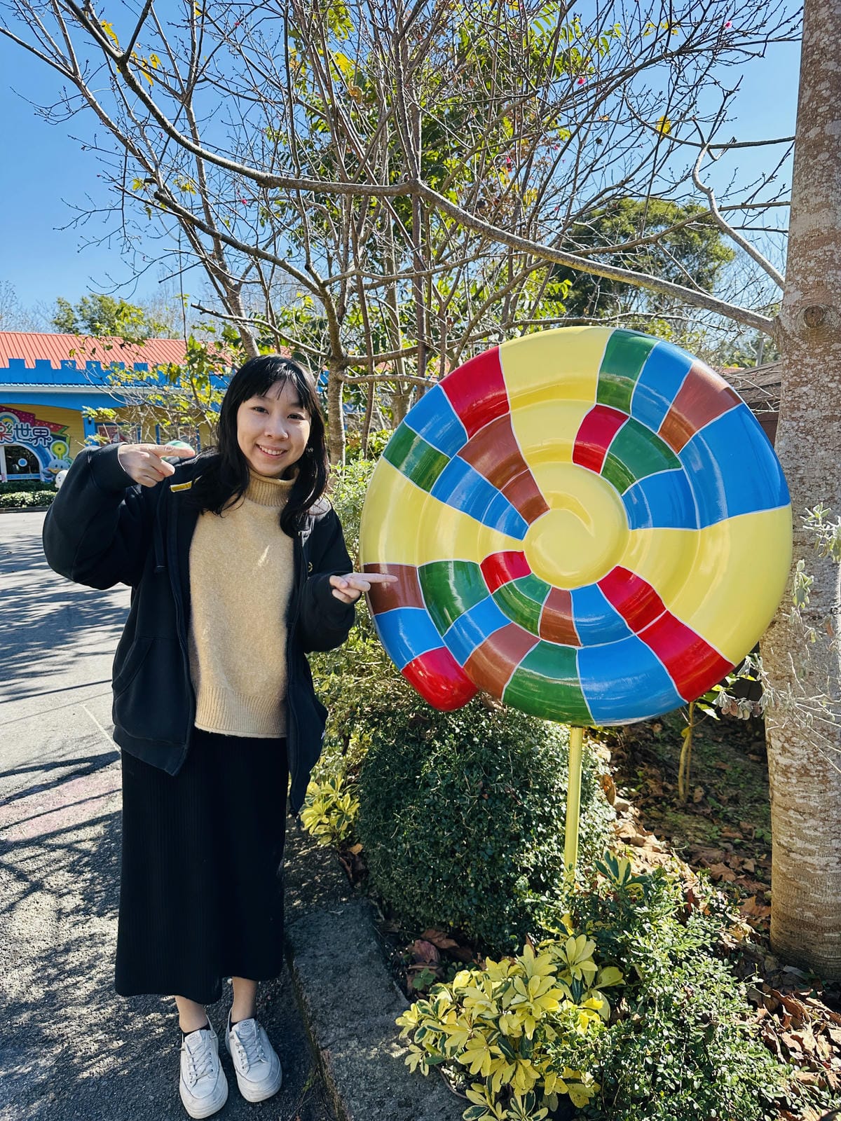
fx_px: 777
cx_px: 420
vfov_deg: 71.6
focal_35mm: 24
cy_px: 560
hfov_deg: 56.8
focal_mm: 6.86
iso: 80
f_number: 1.78
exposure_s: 1/1272
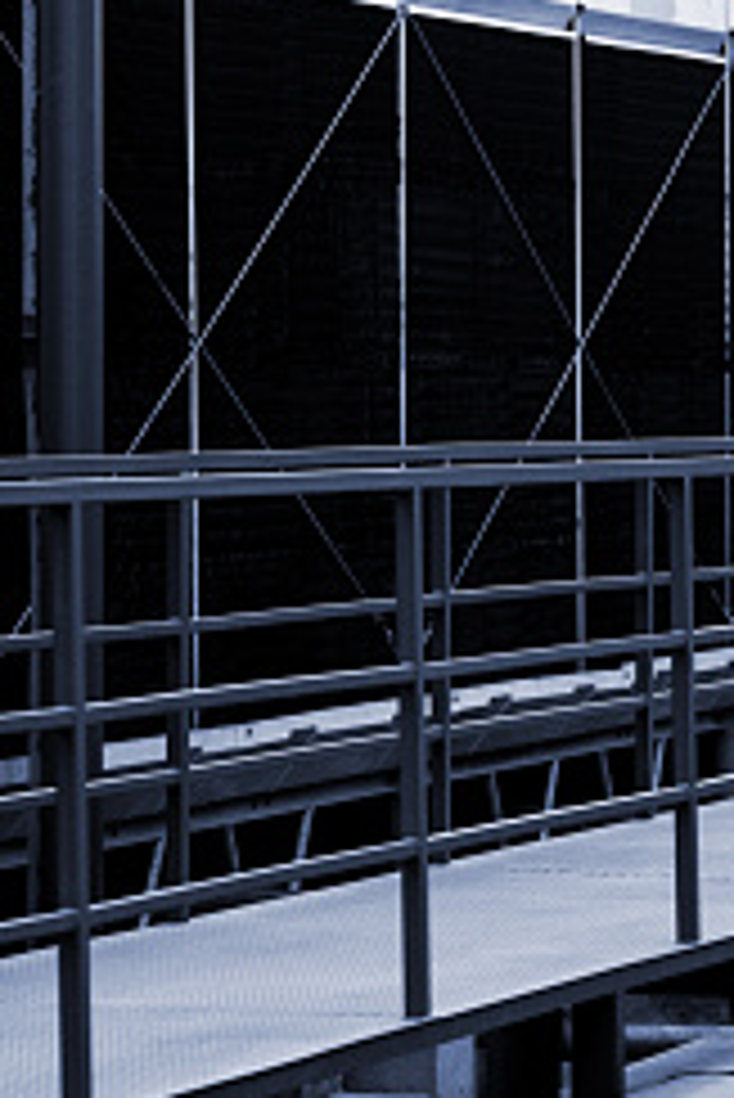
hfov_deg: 7.7
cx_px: 928
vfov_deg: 11.6
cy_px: 457
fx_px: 5405
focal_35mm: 177
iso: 400
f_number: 5
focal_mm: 85
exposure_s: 1/100
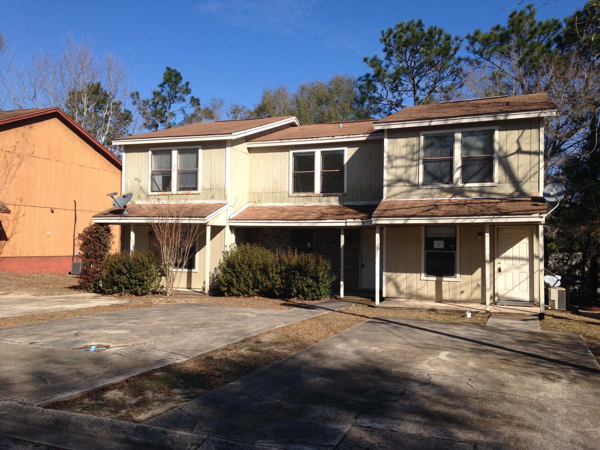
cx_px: 300
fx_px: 572
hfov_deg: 55.4
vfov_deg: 42.9
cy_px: 225
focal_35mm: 33
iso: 50
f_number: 2.4
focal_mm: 4.12
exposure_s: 1/1808
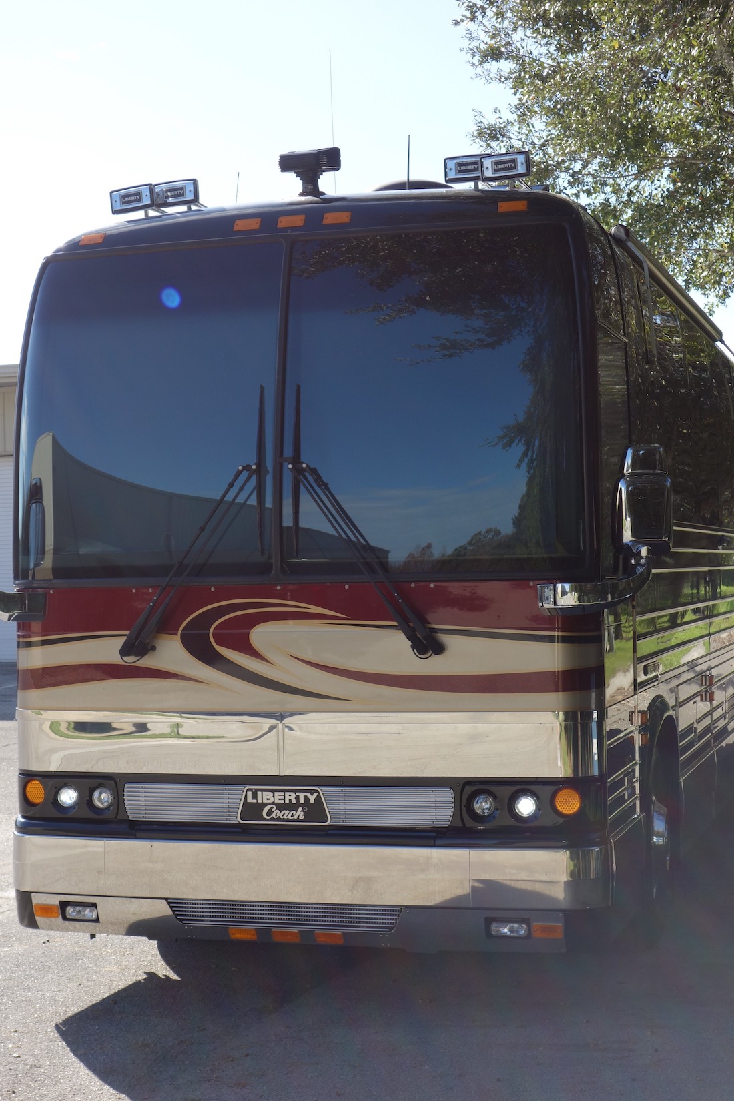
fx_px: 1865
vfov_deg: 32.9
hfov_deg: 22.3
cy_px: 550
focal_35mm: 61
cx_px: 367
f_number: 5.6
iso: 125
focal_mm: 22.74
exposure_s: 1/250
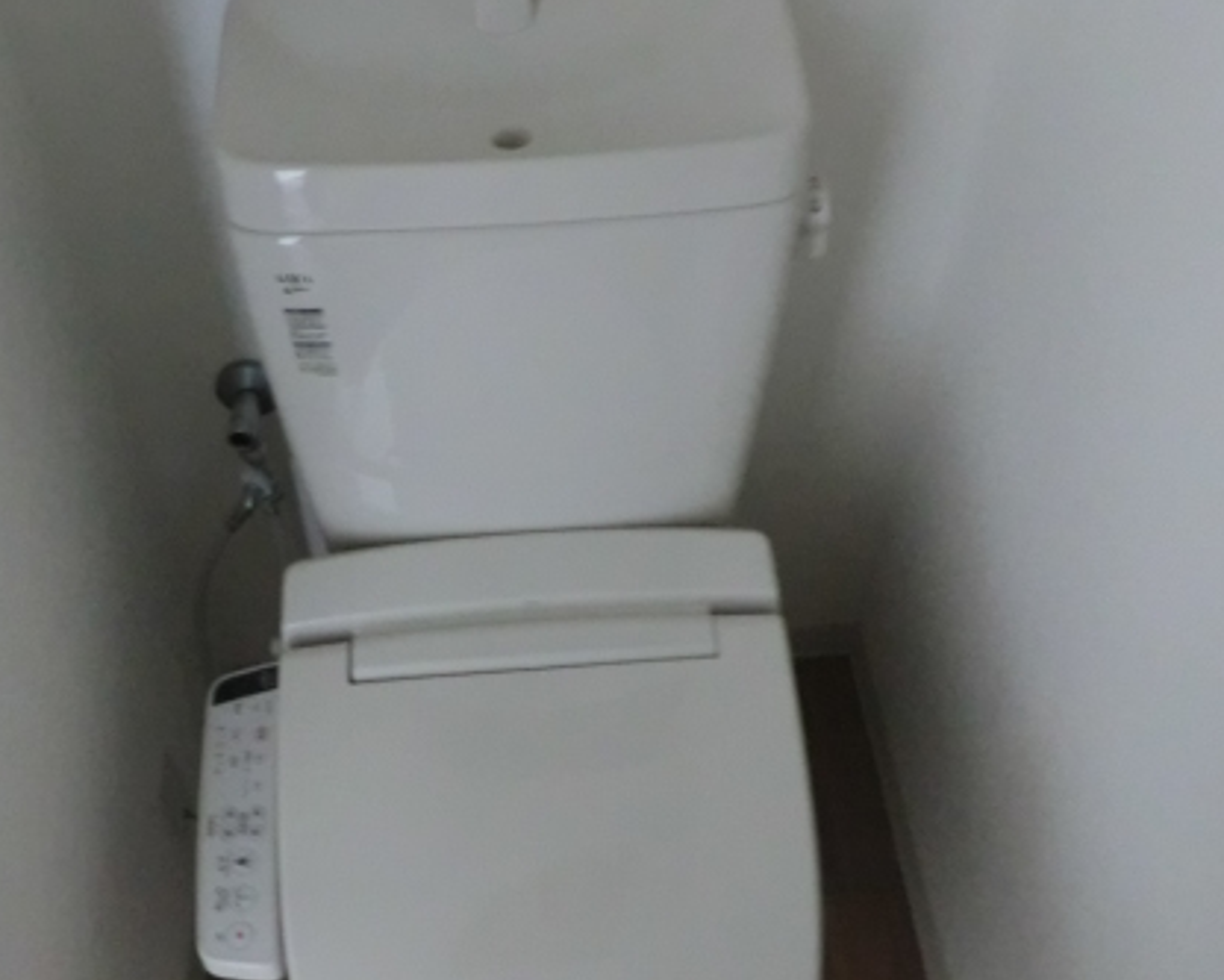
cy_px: 536
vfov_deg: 41.1
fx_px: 1304
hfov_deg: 50.2
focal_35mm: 36
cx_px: 544
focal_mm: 4.3
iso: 800
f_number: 3.2
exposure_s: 1/10
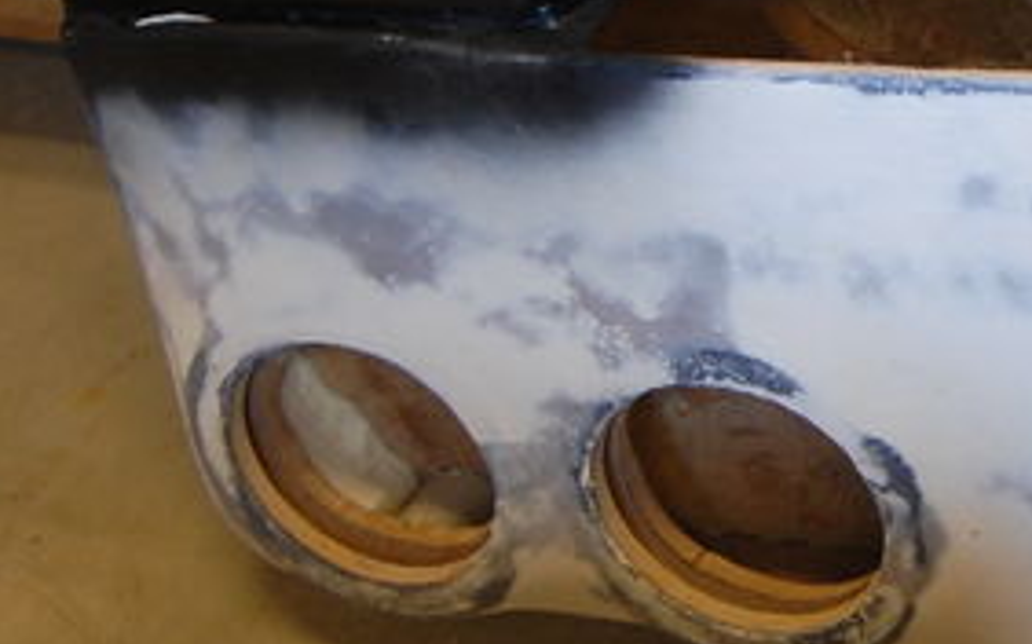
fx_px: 2333
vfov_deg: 15.6
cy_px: 110
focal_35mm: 83
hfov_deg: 24.0
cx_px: 984
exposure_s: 1/25
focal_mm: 24
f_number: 4
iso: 800
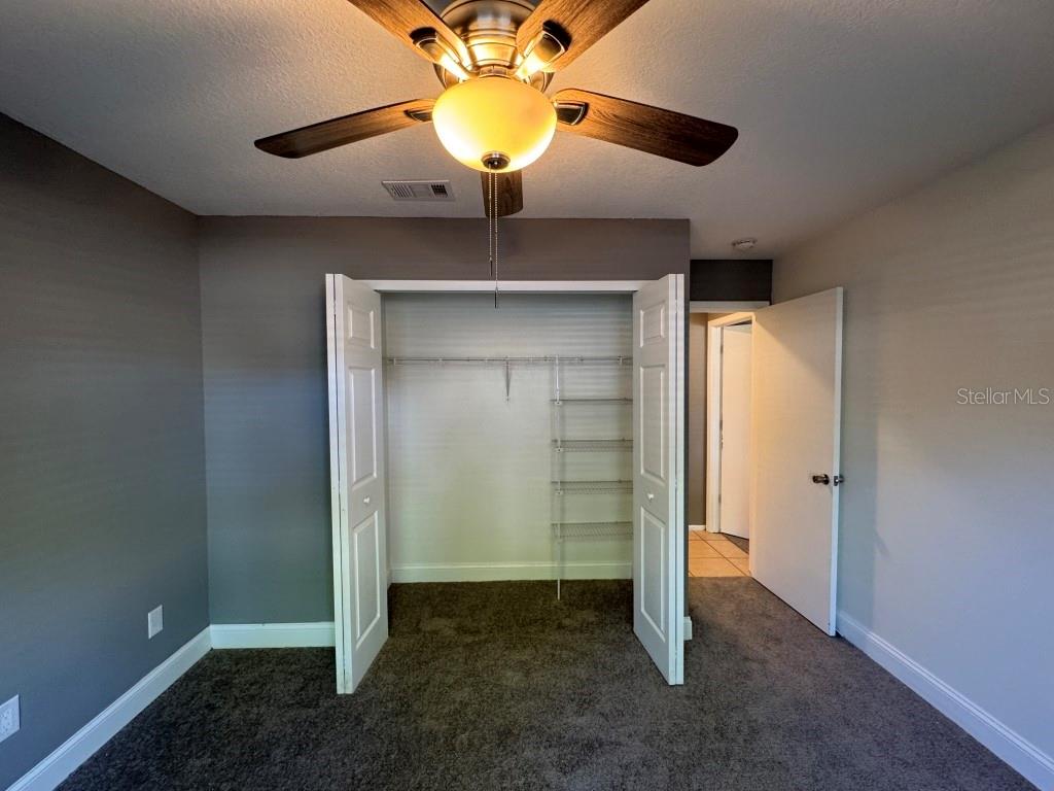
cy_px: 396
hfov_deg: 102.1
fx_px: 426
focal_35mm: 14
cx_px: 527
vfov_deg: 85.7
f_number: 2.2
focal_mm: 2.22
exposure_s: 1/60
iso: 200
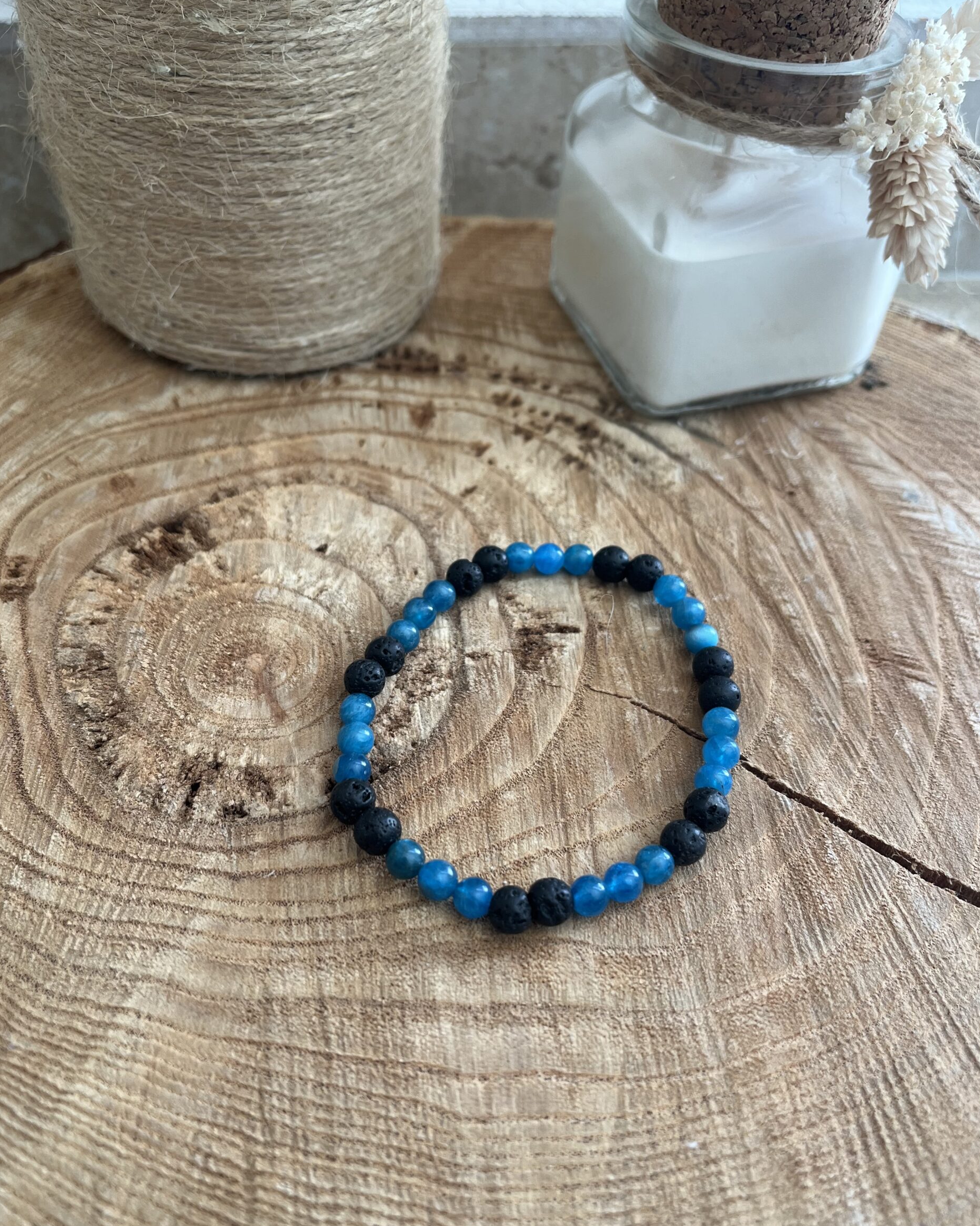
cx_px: 489
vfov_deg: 62.2
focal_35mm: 28
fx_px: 1015
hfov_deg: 51.5
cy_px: 647
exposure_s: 1/193
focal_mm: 5.1
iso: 40
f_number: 1.6
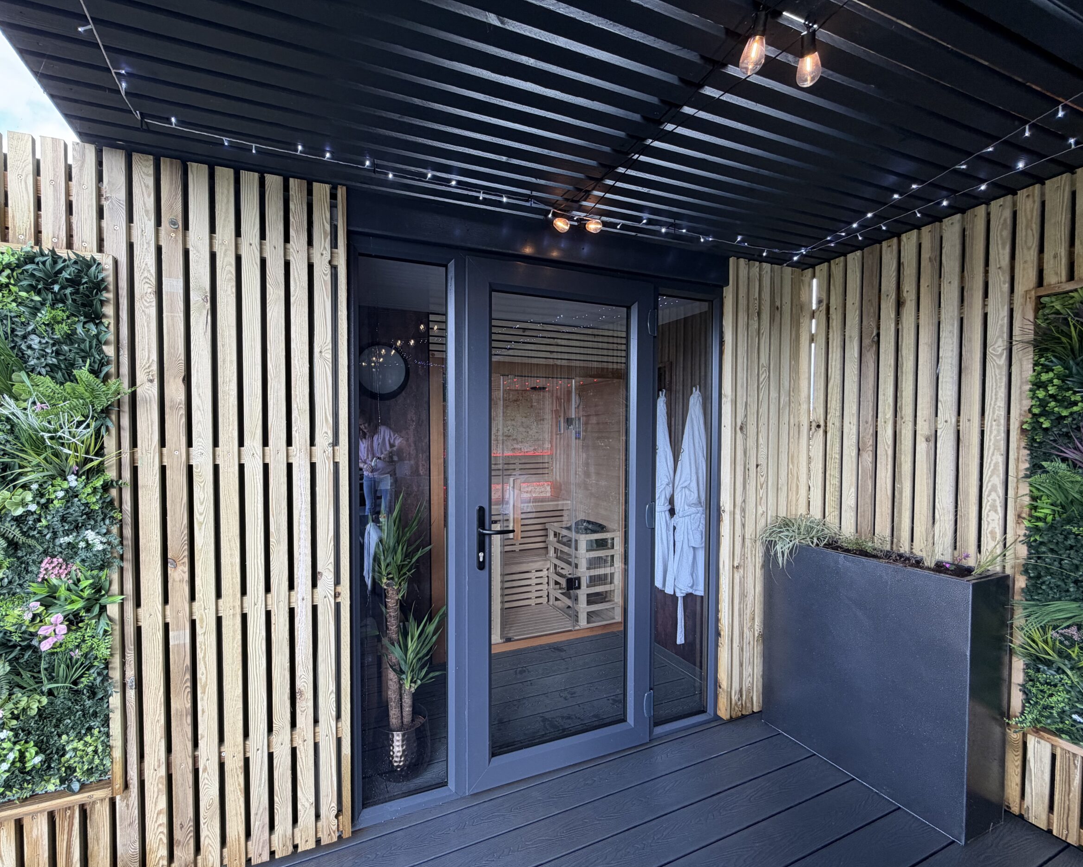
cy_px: 446
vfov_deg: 84.0
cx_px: 490
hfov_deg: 96.5
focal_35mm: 15
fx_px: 481
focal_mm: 2.22
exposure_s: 1/100
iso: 80
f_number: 2.2
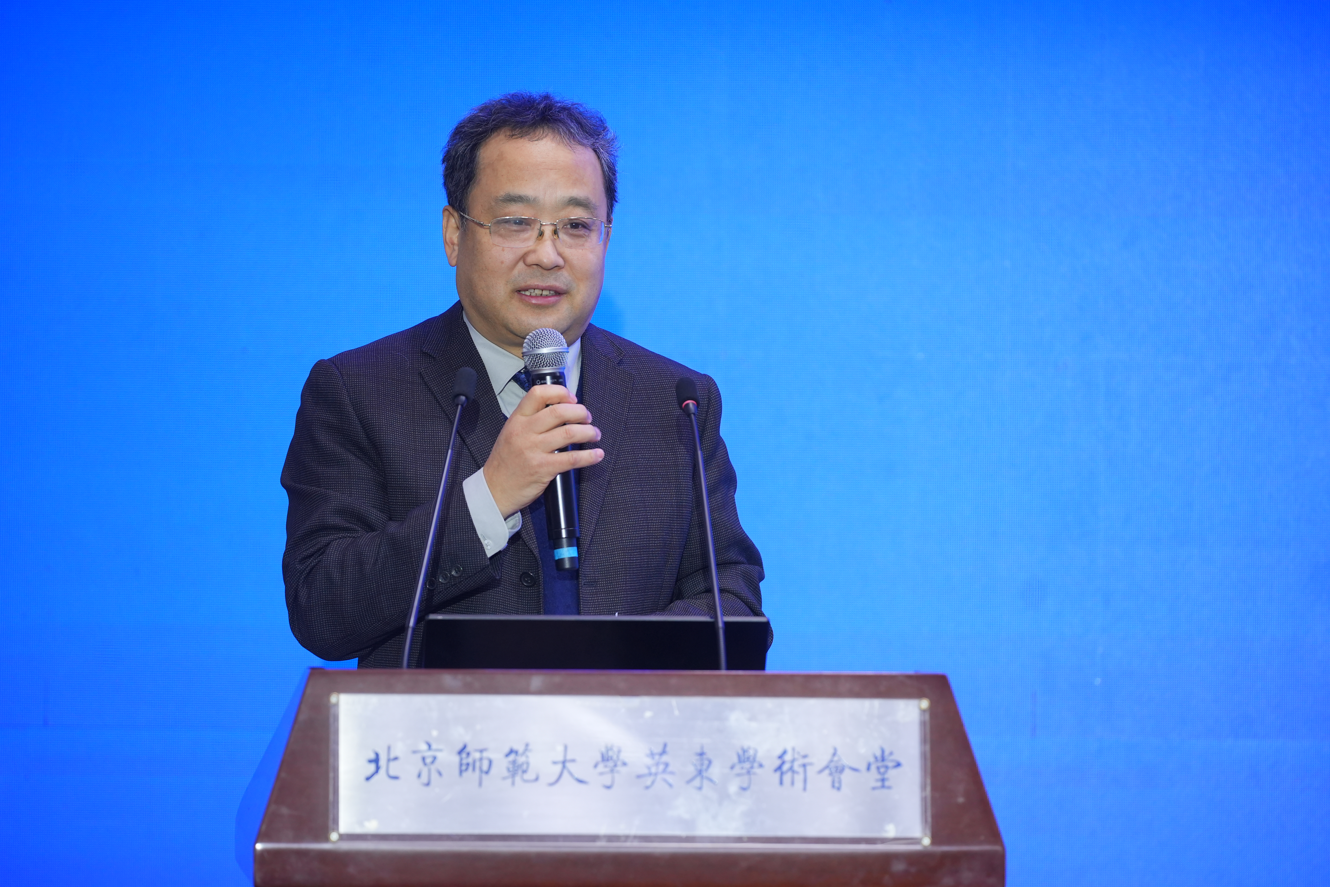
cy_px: 444
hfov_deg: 10.3
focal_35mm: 200
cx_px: 665
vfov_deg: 6.9
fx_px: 7388
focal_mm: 200
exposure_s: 1/160
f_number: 3.5
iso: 1000
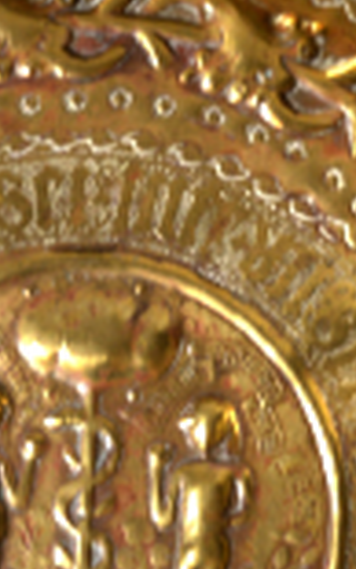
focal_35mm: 207
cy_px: 490
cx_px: 125
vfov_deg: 10.1
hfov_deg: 6.3
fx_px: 3210
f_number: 4
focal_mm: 30
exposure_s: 1/80
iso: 400
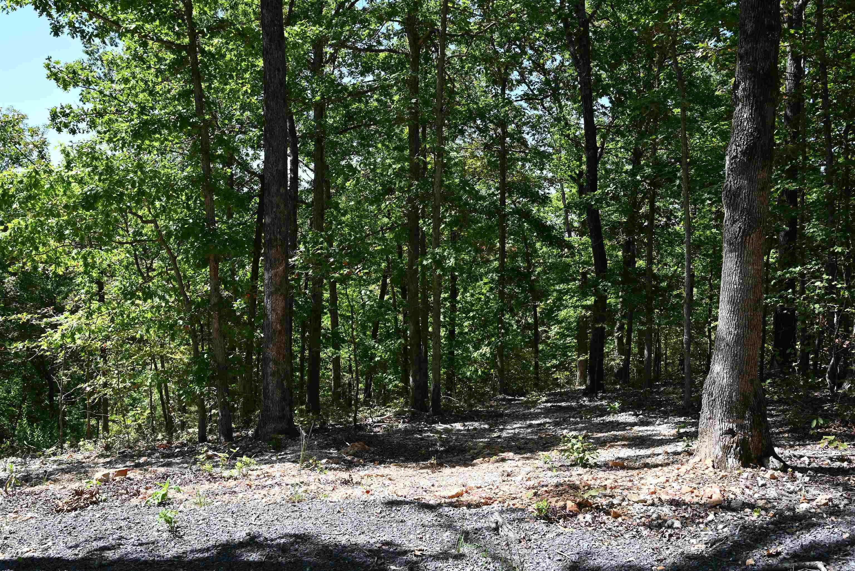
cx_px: 428
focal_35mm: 33
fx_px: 784
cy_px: 286
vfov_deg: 40.0
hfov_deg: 57.2
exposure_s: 1/250
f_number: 5.6
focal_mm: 33
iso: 140
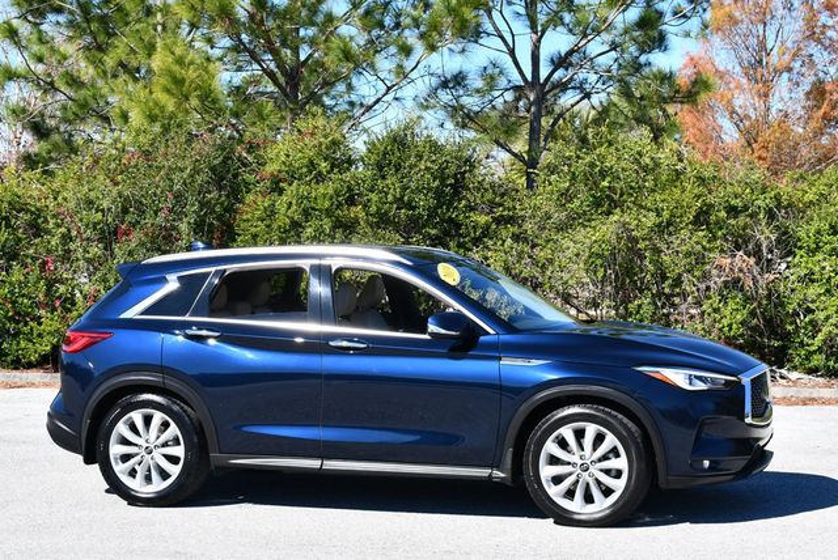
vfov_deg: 18.0
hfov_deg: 26.6
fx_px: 1771
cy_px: 280
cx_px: 419
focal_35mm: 76
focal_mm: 38
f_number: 8
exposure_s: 1/250
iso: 125
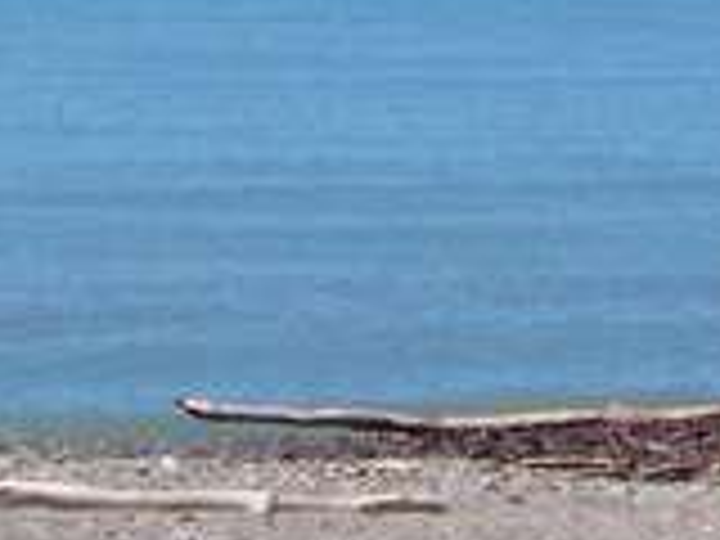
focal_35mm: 349
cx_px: 1719
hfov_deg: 5.5
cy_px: -68
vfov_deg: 4.3
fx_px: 7259
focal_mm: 11.7
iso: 64
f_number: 4.5
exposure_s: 1/1000
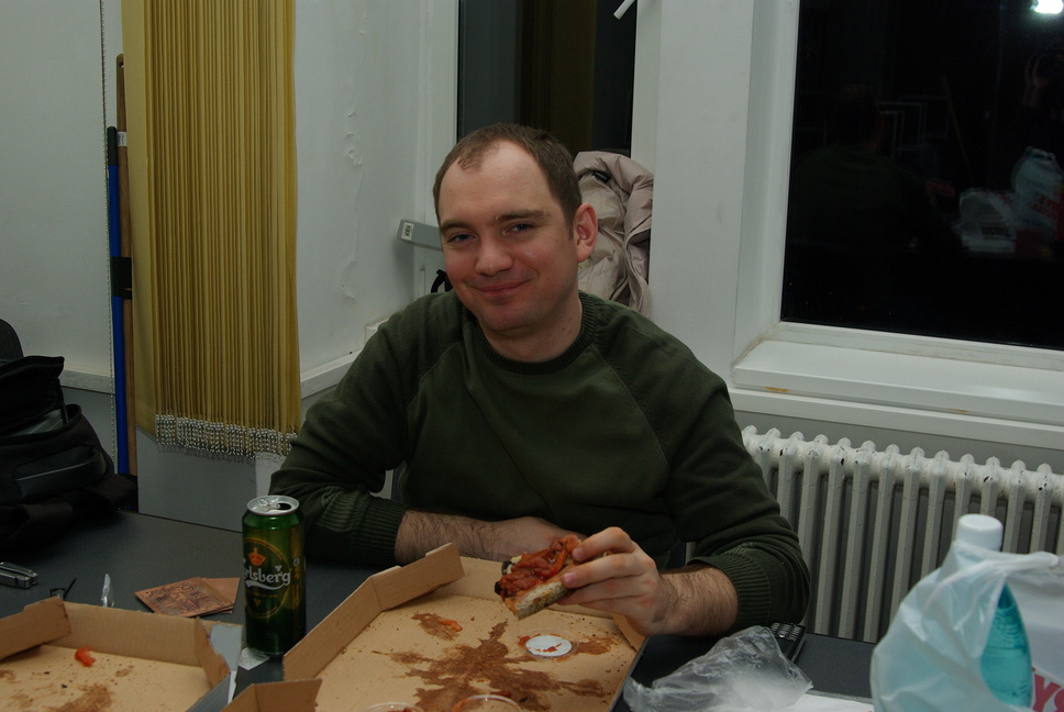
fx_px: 1243
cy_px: 356
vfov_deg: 32.0
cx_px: 532
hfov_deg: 46.3
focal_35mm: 42
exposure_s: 1/125
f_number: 5.6
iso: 250
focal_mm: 28
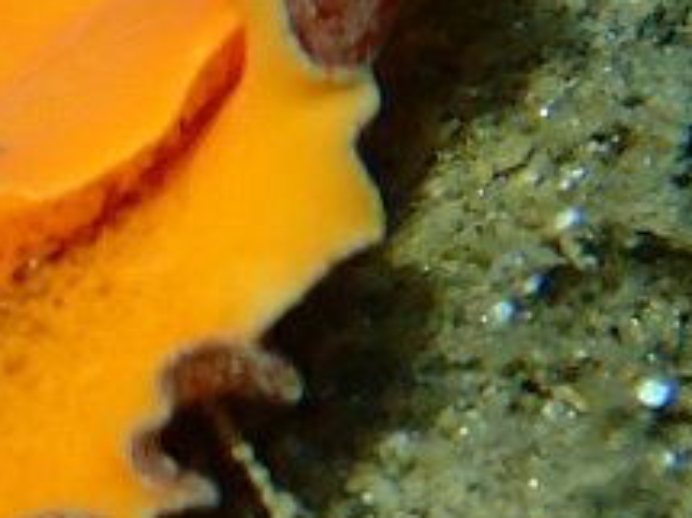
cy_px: 431
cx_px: -579
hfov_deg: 10.0
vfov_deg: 8.0
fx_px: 3716
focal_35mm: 186
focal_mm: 4.5
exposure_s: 1/125
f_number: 8
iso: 100
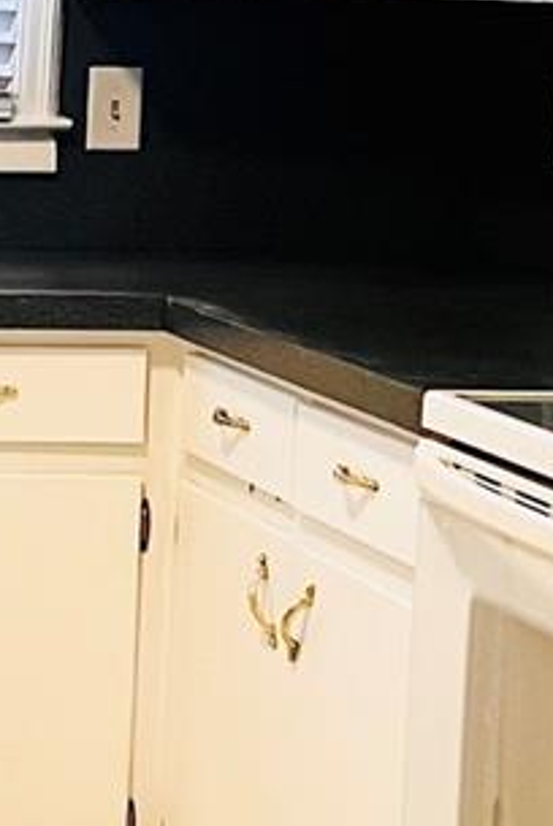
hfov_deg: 9.3
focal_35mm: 136
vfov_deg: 15.1
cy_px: 349
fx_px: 3126
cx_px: -629
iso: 80
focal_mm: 5.7
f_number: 1.5
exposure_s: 1/60
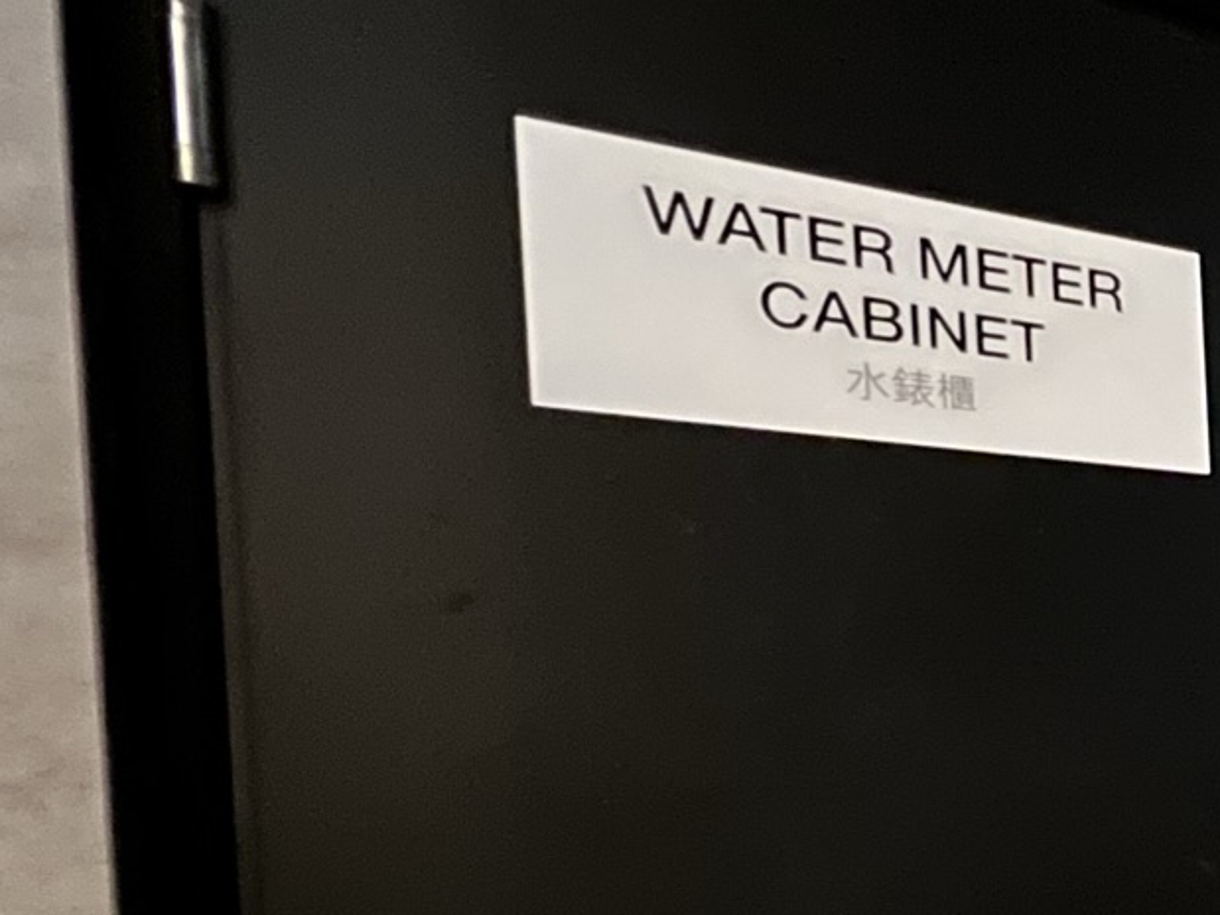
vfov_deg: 32.1
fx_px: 1515
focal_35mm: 43
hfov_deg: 28.0
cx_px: 1857
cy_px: 803
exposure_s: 1/7
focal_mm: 1.57
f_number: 1.8
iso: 800
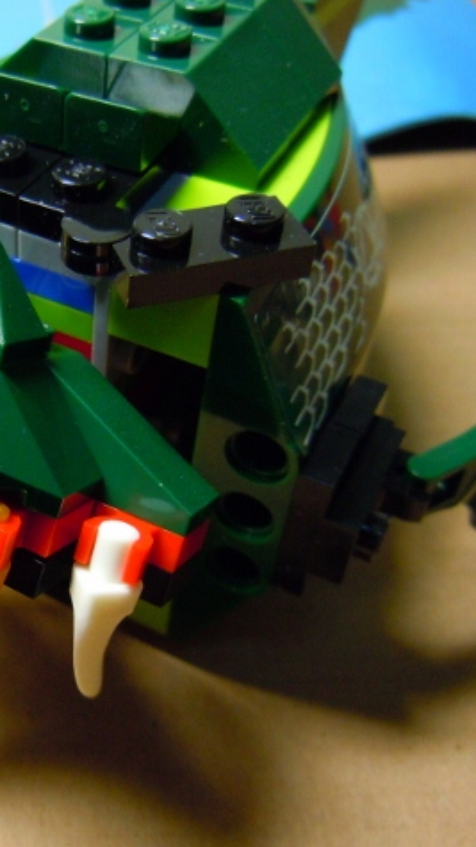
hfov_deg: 25.6
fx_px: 988
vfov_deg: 46.4
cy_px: 426
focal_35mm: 44
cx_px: -11
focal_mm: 5.4
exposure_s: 1/50
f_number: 3.5
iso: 400
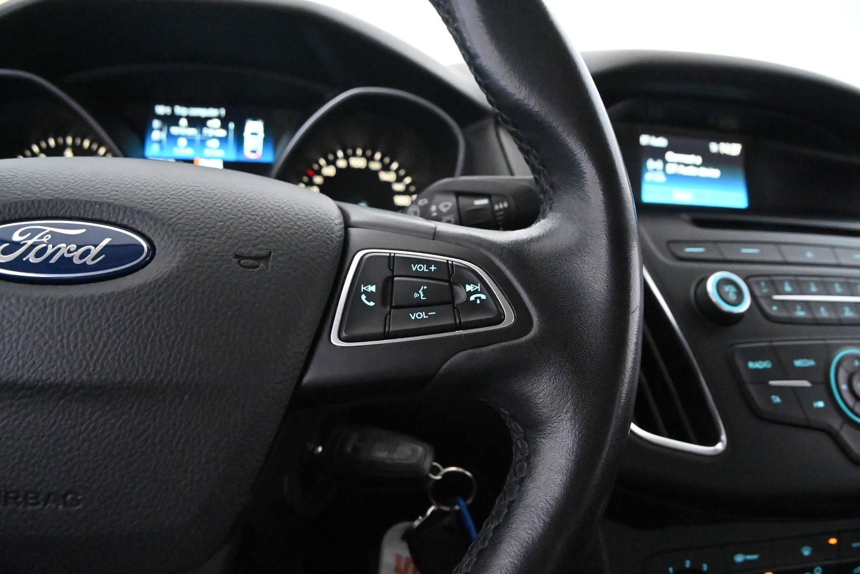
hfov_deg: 27.0
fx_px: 1792
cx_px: 430
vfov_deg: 18.2
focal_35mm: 75
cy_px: 287
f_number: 10
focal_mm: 50
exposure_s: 1/80
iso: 16000
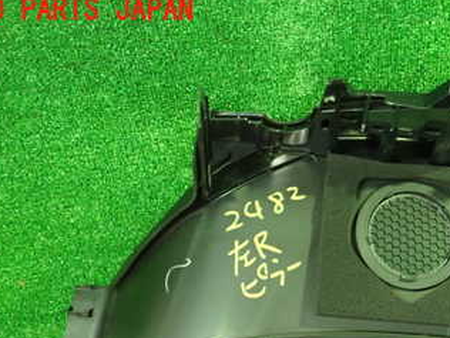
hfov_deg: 32.8
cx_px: 362
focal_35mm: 57
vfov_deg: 24.8
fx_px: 741
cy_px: 314
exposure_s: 1/30
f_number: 2.3
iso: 1000
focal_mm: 5.5
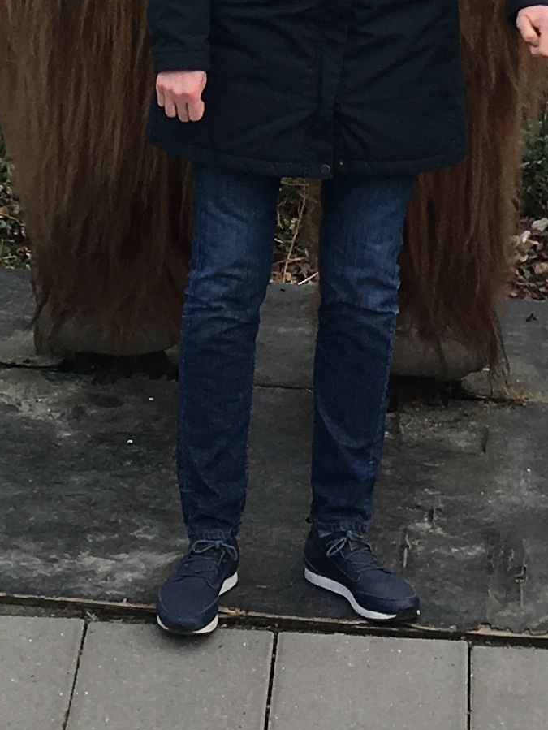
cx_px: 91
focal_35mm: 130
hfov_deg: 11.4
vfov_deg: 14.5
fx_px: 2742
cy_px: -228
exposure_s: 1/569
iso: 25
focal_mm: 4.15
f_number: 2.2
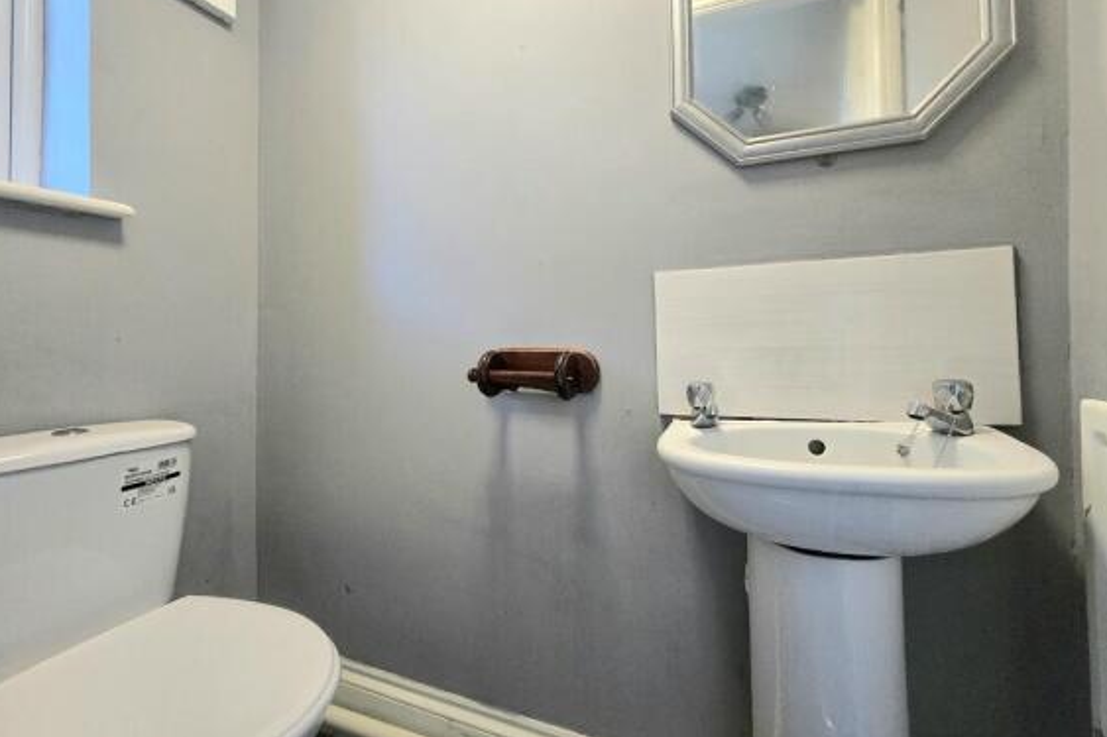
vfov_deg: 80.7
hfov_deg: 104.3
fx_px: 430
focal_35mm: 14
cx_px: 561
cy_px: 317
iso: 640
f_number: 2.2
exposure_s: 1/50.3
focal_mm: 2.2
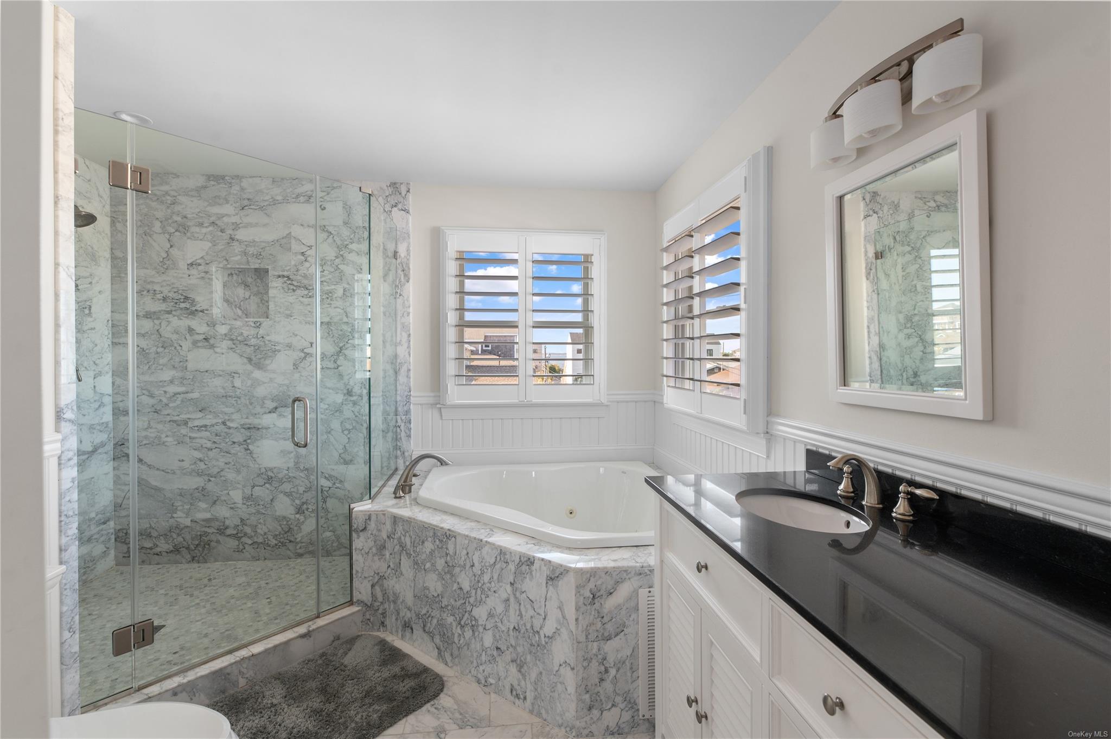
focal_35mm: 16
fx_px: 493
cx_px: 556
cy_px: 370
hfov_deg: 96.8
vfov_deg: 73.7
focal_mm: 16
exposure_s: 1/13
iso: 320
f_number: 7.1
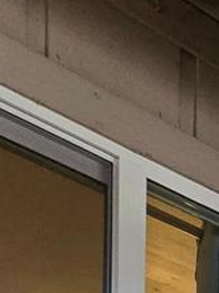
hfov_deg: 12.3
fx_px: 744
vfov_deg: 13.1
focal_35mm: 88
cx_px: 567
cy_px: 783
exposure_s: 1/60
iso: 320
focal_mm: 2.2
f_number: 2.2
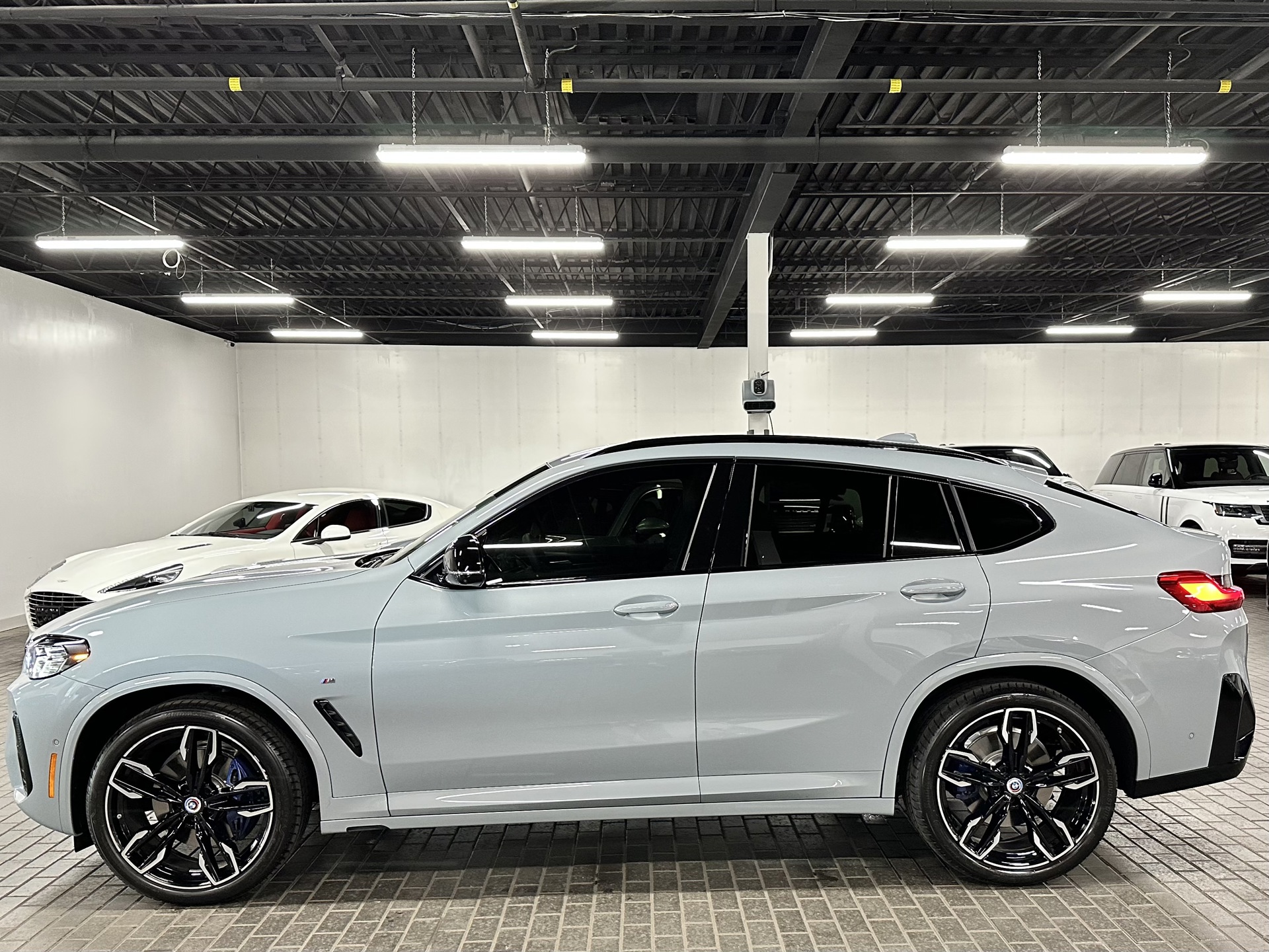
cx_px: 634
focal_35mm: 24
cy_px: 476
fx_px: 880
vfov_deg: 56.8
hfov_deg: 71.6
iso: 320
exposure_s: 1/60
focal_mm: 6.86
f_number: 1.78
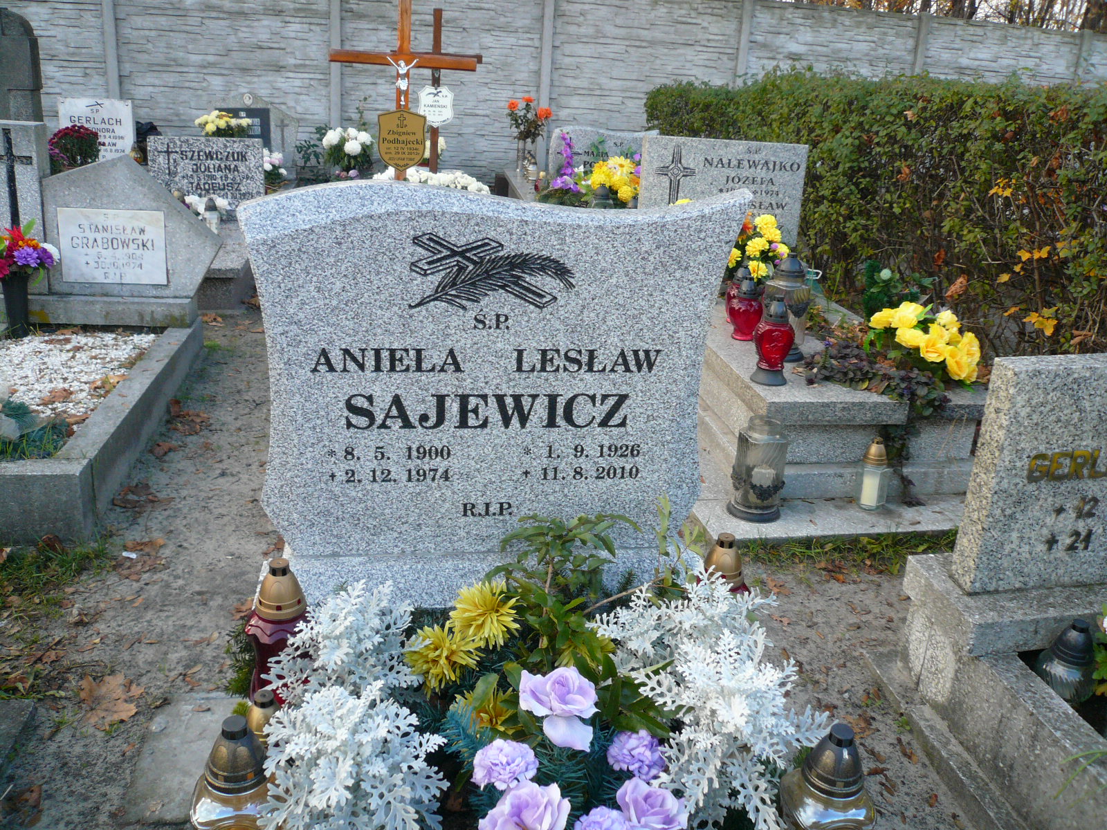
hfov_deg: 63.4
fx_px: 895
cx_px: 554
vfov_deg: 49.7
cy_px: 415
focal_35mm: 28
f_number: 2.8
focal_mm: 4.6
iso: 100
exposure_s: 1/125
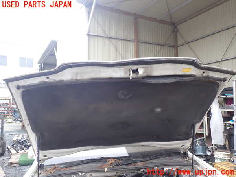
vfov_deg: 46.8
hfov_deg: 60.0
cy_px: 88
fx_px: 205
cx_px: 118
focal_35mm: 30
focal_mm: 5.4
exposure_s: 1/60
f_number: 2.3
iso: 200
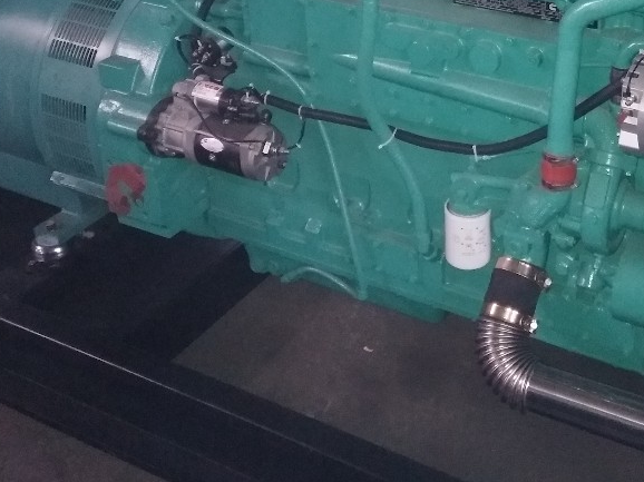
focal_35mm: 54
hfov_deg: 35.0
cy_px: 58
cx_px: 456
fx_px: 1004
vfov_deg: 26.2
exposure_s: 1/25
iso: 400
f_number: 2
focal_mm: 3.88
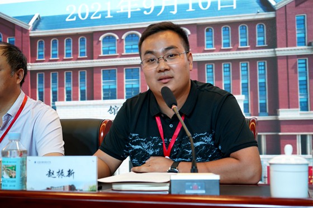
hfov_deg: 38.2
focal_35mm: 52
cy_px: 104
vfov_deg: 26.0
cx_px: 156
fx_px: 452
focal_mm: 52
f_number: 6.3
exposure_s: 1/60
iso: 500
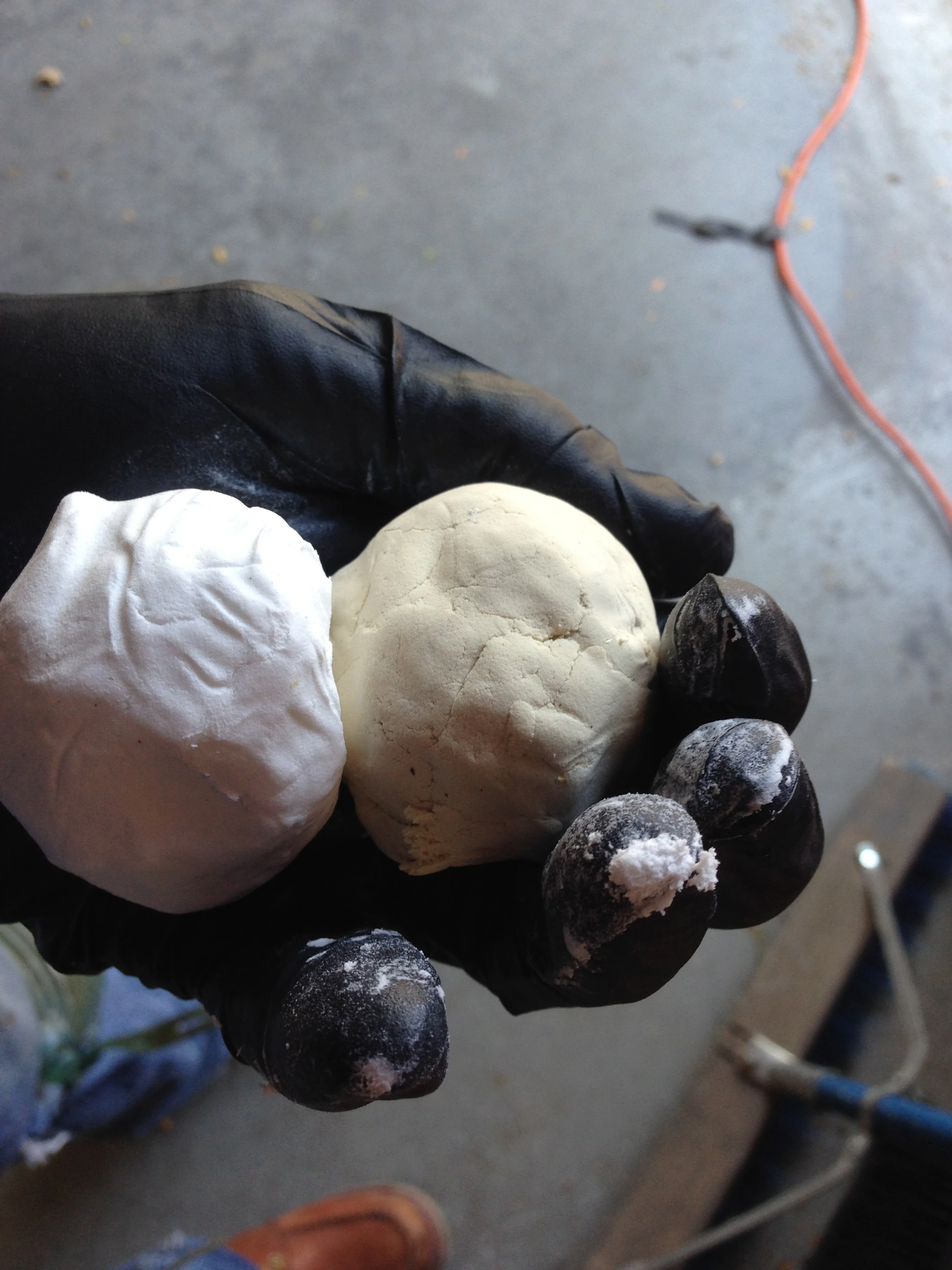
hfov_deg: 42.9
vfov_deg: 55.4
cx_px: 476
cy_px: 635
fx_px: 1210
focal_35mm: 33
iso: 64
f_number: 2.4
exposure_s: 1/60
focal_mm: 4.12
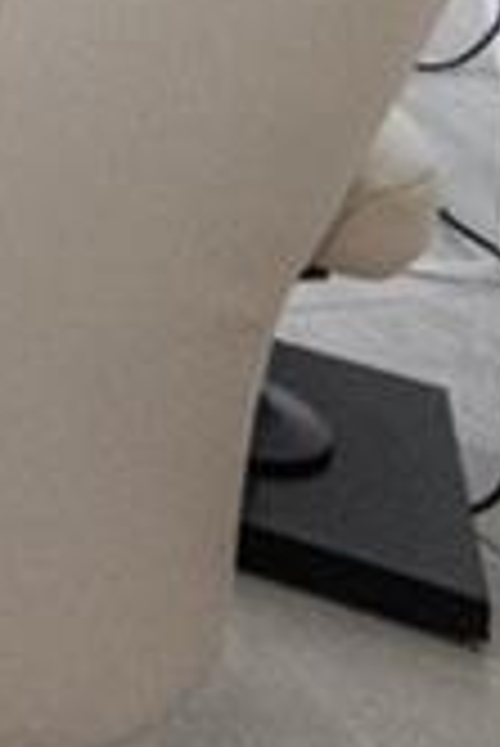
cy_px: -1449
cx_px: -2068
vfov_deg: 10.7
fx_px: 2806
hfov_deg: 6.1
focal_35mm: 135
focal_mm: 14
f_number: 8
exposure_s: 1/50
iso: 800
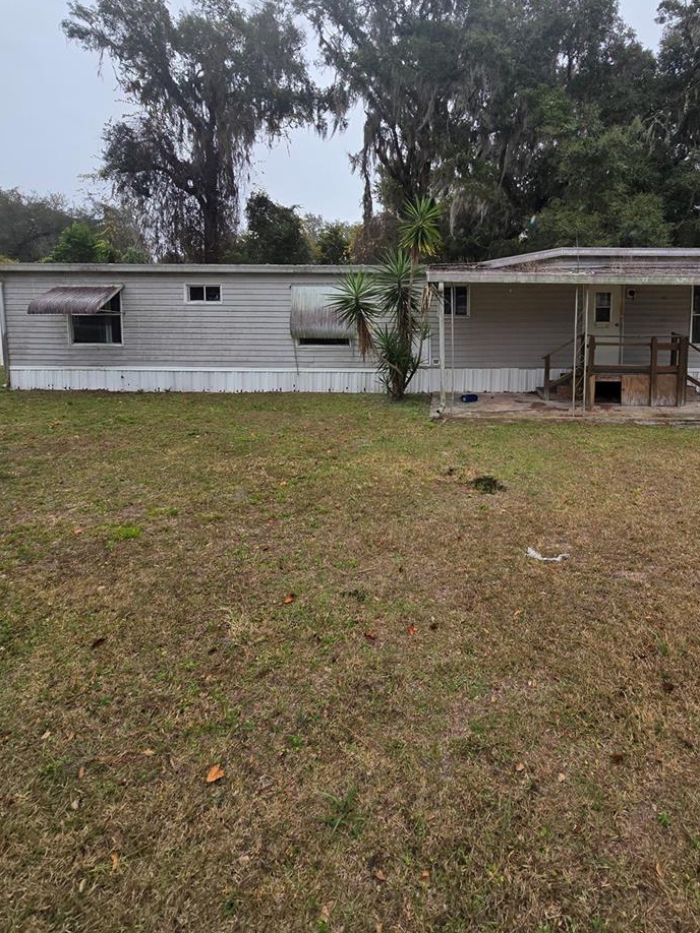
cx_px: 431
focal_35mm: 17
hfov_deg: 73.6
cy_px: 354
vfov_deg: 89.3
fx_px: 459
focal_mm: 2.2
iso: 50
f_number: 2.2
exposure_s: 1/696
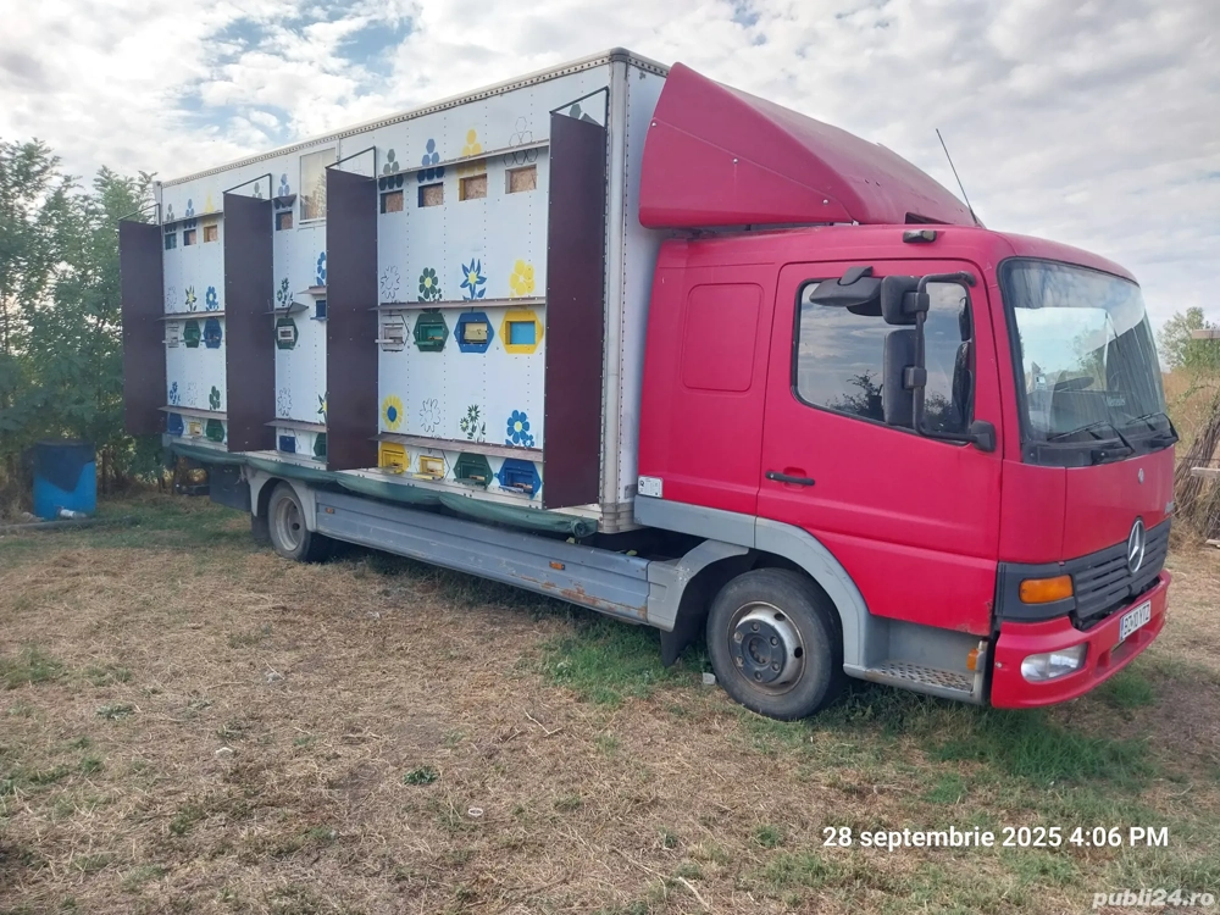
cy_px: 458
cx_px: 610
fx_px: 916
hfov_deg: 67.3
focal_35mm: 26
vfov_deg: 53.1
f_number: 1.8
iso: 25
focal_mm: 4
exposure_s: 1/291
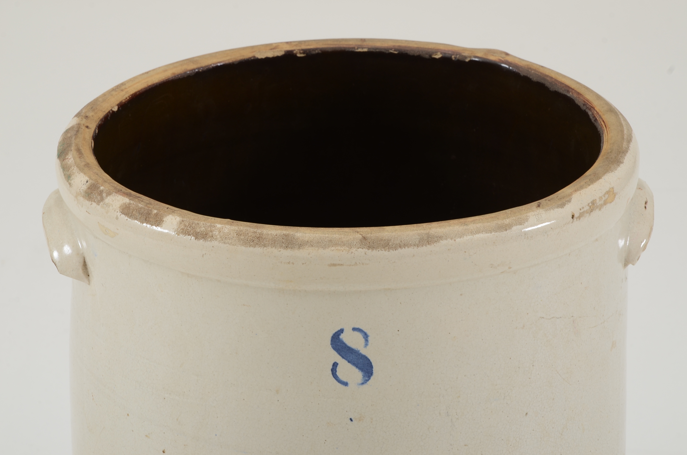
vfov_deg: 8.7
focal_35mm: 158
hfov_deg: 13.1
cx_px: 344
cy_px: 228
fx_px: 2999
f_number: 13
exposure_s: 1/160
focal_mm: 105
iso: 200
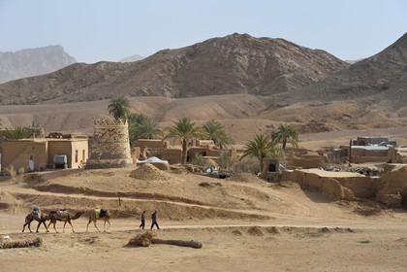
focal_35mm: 102
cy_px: 136
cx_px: 204
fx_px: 1153
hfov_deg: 20.0
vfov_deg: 13.4
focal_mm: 102
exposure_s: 1/400
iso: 200
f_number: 10
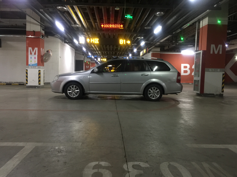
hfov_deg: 61.7
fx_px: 199
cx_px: 118
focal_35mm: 29
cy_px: 88
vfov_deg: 48.2
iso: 125
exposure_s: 1/8
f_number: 2.2
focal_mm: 4.15
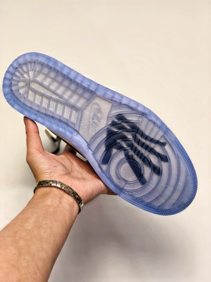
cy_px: 141
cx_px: 106
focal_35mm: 52
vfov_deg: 36.8
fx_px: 423
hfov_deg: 28.0
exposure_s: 1/50
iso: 64
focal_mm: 6
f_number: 2.4
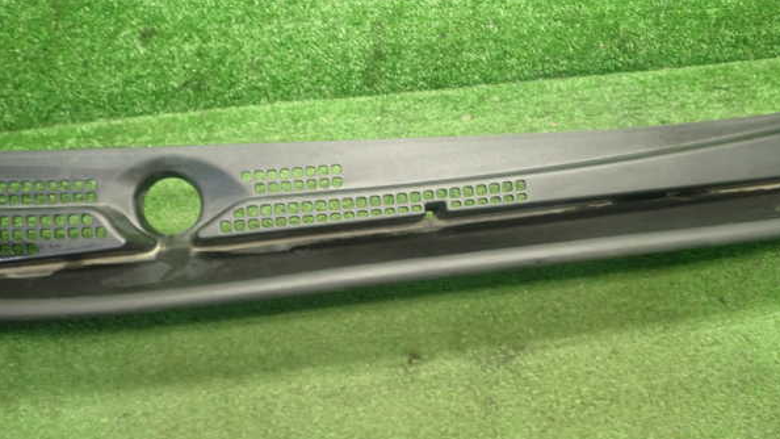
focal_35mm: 33
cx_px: 391
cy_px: 218
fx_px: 682
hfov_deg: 59.5
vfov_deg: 35.6
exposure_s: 1/30
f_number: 2.3
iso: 320
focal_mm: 5.4
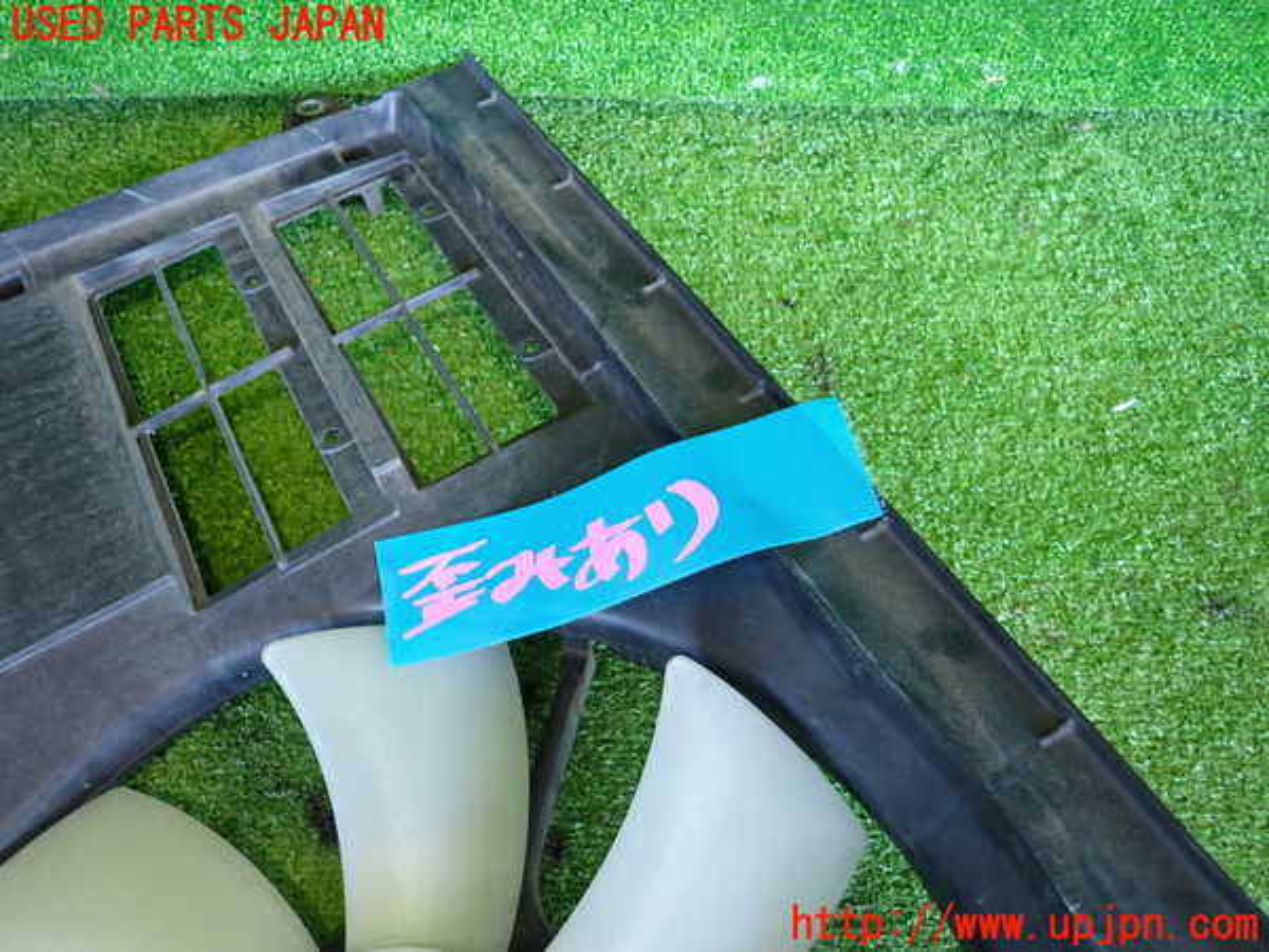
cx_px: 634
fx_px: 916
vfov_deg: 54.9
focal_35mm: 25
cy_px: 476
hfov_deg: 69.4
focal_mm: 4.5
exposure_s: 1/30
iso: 400
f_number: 2
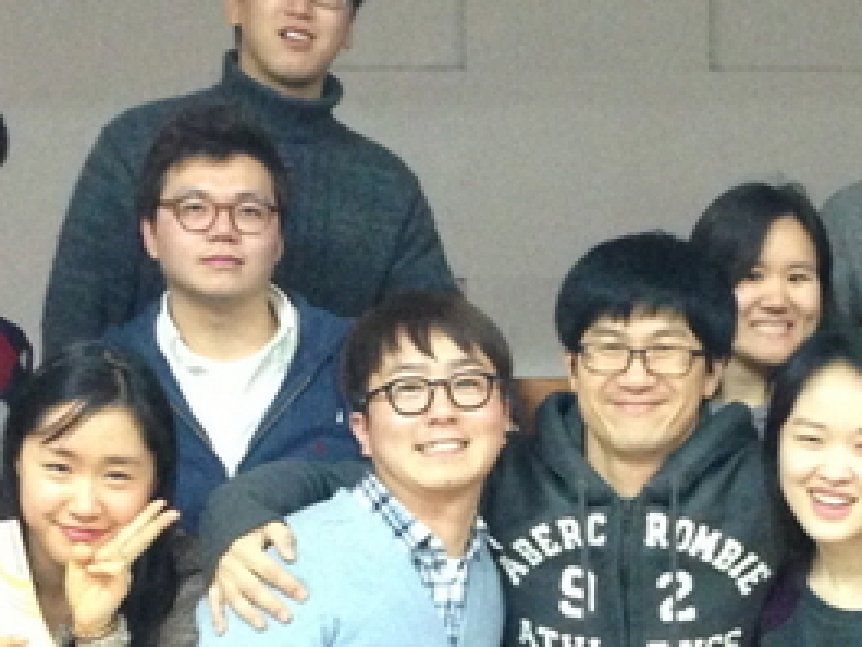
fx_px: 3113
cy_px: 670
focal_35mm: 125
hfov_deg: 15.7
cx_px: 637
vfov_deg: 11.7
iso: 320
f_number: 2.4
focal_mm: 4.13
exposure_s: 1/20
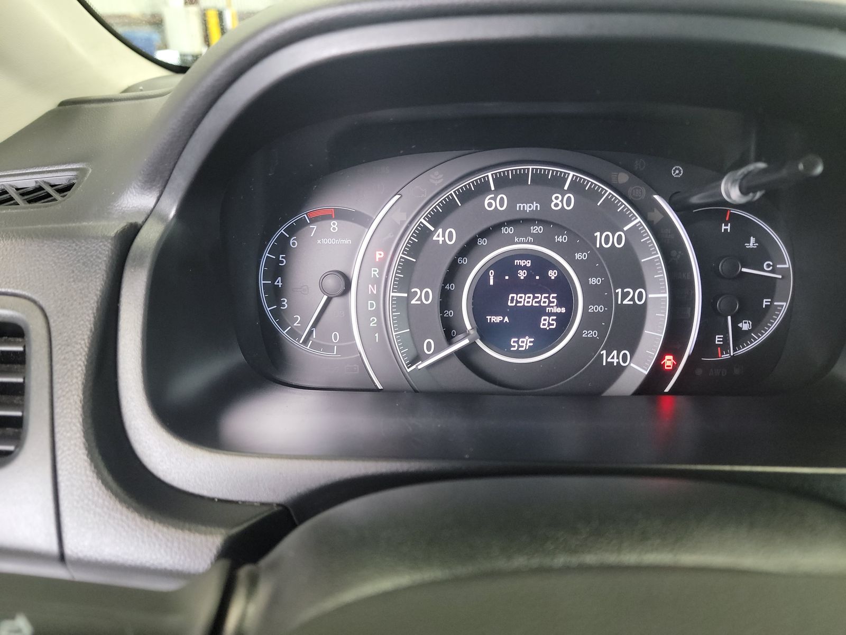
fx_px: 587
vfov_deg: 56.8
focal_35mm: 24
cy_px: 318
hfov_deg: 71.6
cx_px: 423
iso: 832
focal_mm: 6.7
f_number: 1.8
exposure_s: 1/59
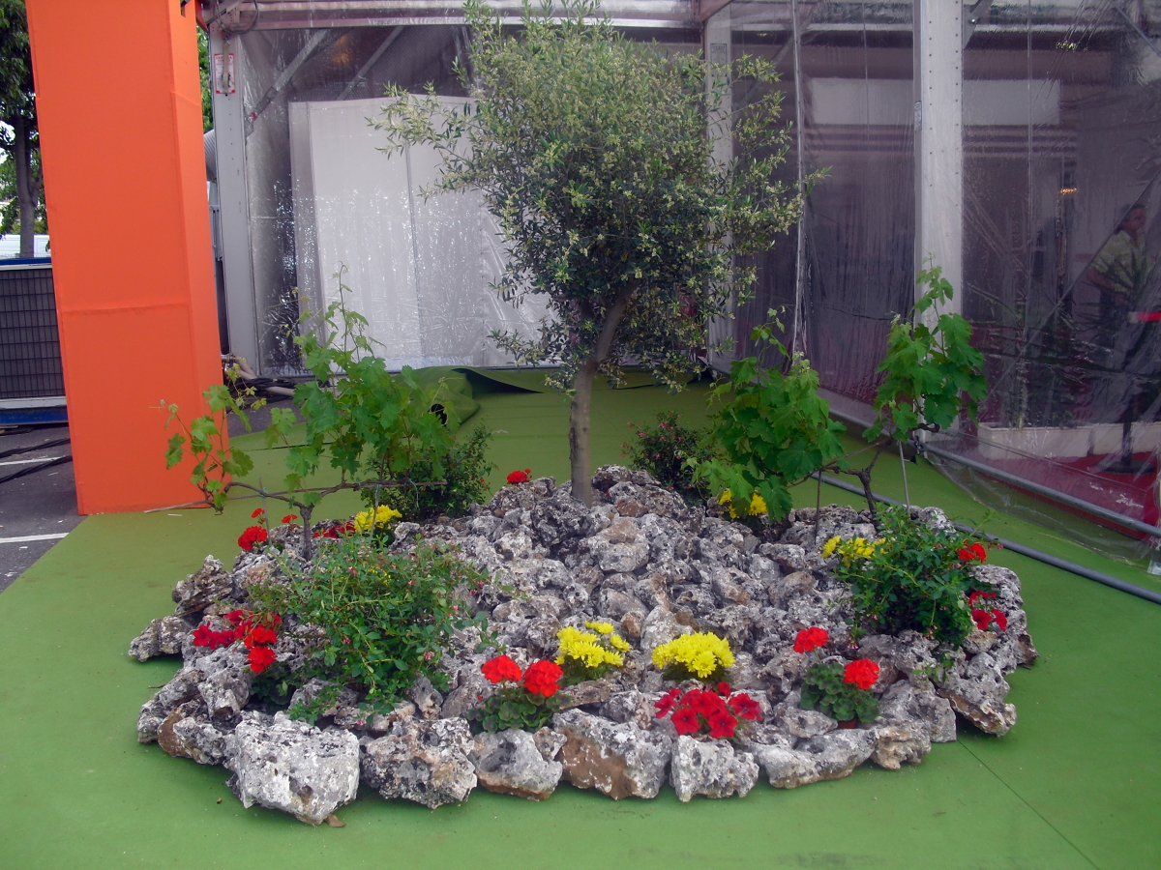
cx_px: 580
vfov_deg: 39.7
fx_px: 1207
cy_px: 435
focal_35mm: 36
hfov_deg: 51.4
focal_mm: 6.3
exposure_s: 1/200
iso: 64
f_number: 3.1
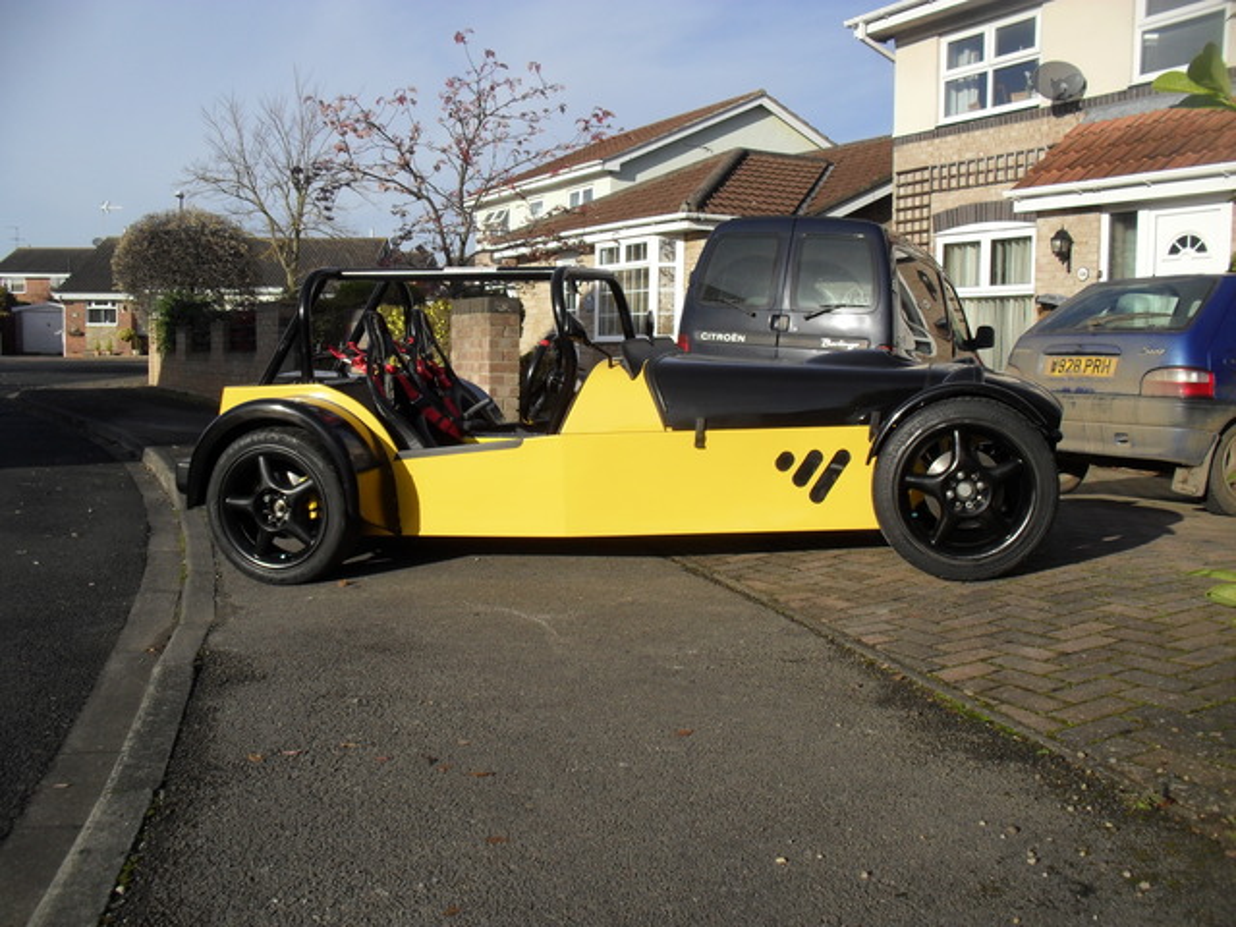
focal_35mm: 35
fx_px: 1250
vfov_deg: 40.7
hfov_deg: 52.6
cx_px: 618
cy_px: 464
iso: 100
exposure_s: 1/180
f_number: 8.4
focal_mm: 6.3
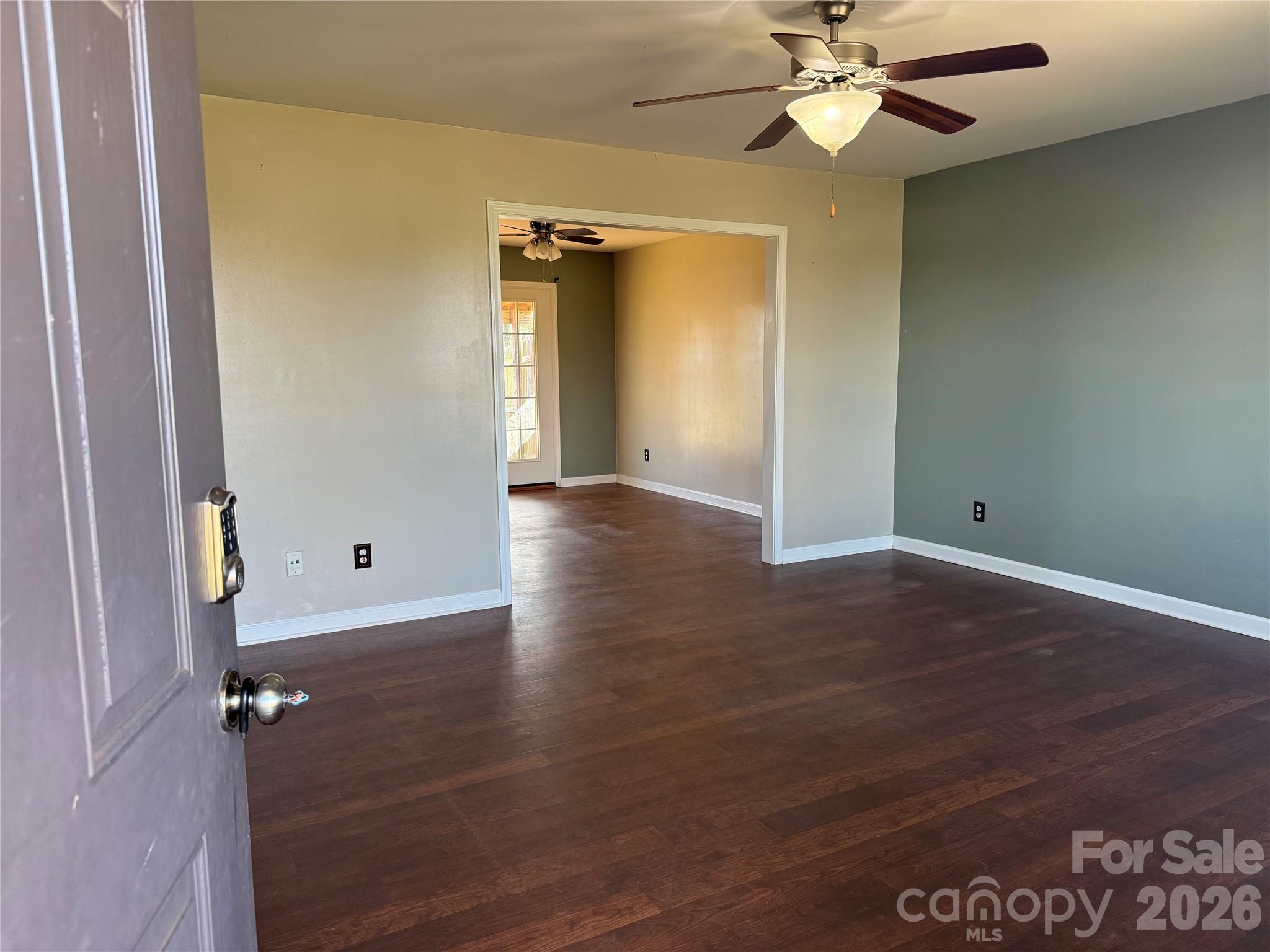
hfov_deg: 71.6
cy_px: 476
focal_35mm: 24
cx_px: 635
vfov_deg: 56.8
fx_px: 881
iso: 200
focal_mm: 6.76
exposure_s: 1/120
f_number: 1.78
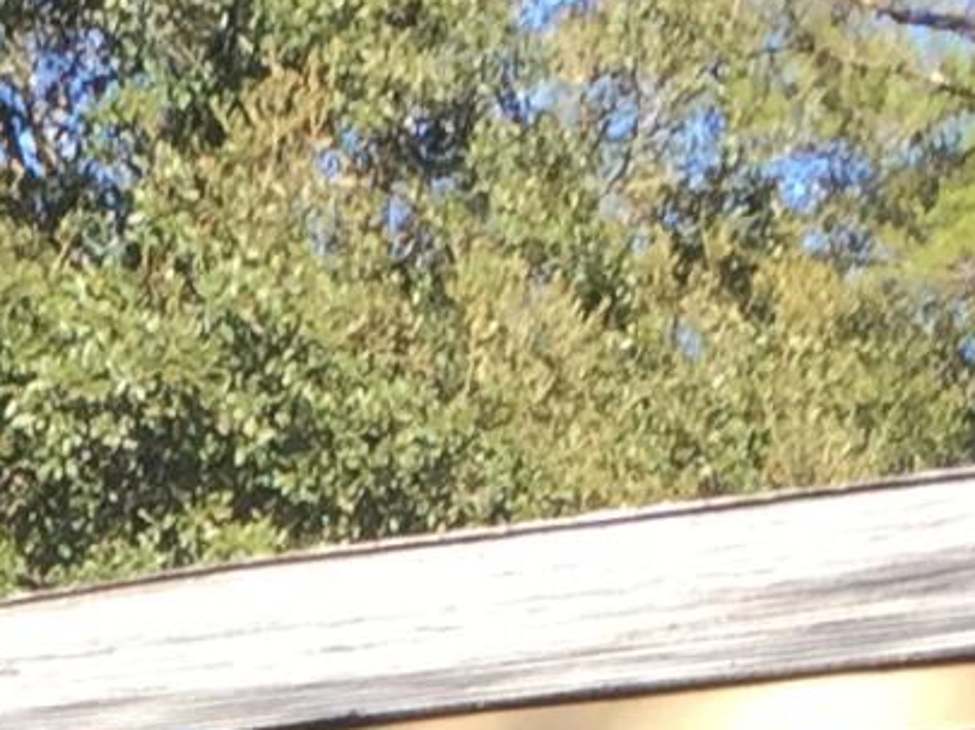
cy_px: 1886
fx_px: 6050
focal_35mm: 215
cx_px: -758
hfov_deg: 8.8
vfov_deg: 6.5
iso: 32
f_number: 2.2
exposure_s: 1/449
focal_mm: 4.15
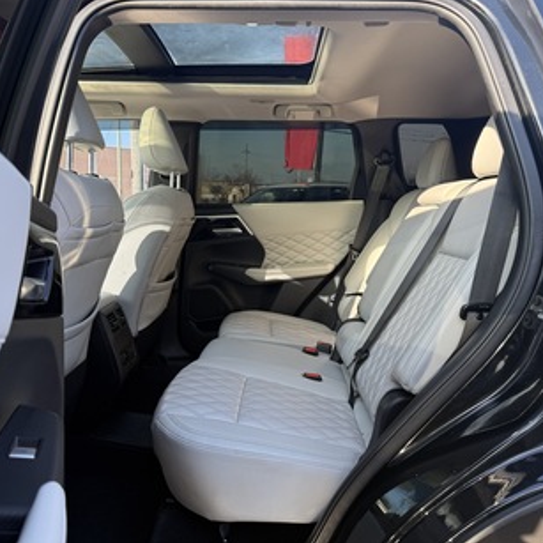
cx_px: 242
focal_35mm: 29
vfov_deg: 55.6
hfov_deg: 55.5
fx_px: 515
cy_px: 266
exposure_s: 1/265
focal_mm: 6.76
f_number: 1.78
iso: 80
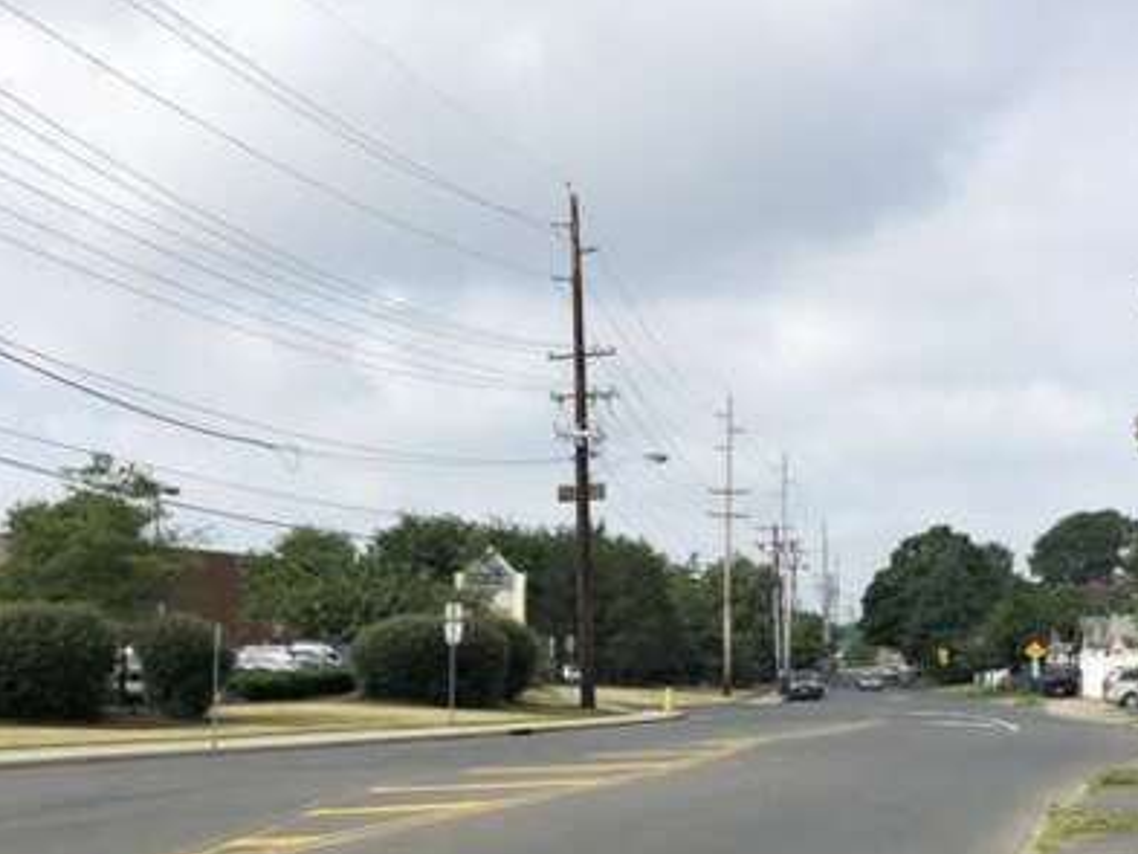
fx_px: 1874
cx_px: 643
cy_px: 657
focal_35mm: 57
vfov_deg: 25.3
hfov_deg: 33.7
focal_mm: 4
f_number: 1.8
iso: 20
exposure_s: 1/2024
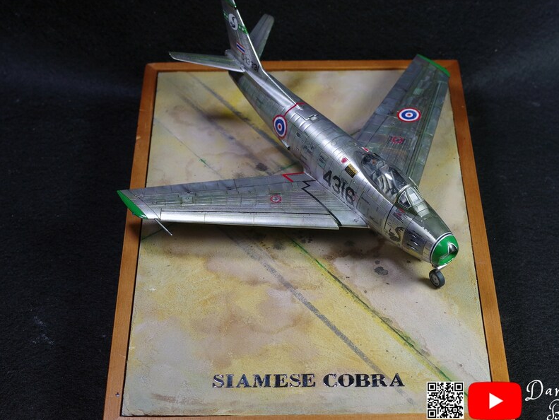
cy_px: 210
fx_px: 1325
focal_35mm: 82
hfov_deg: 23.8
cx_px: 283
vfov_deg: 18.0
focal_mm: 50
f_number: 8
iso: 800
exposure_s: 1/160
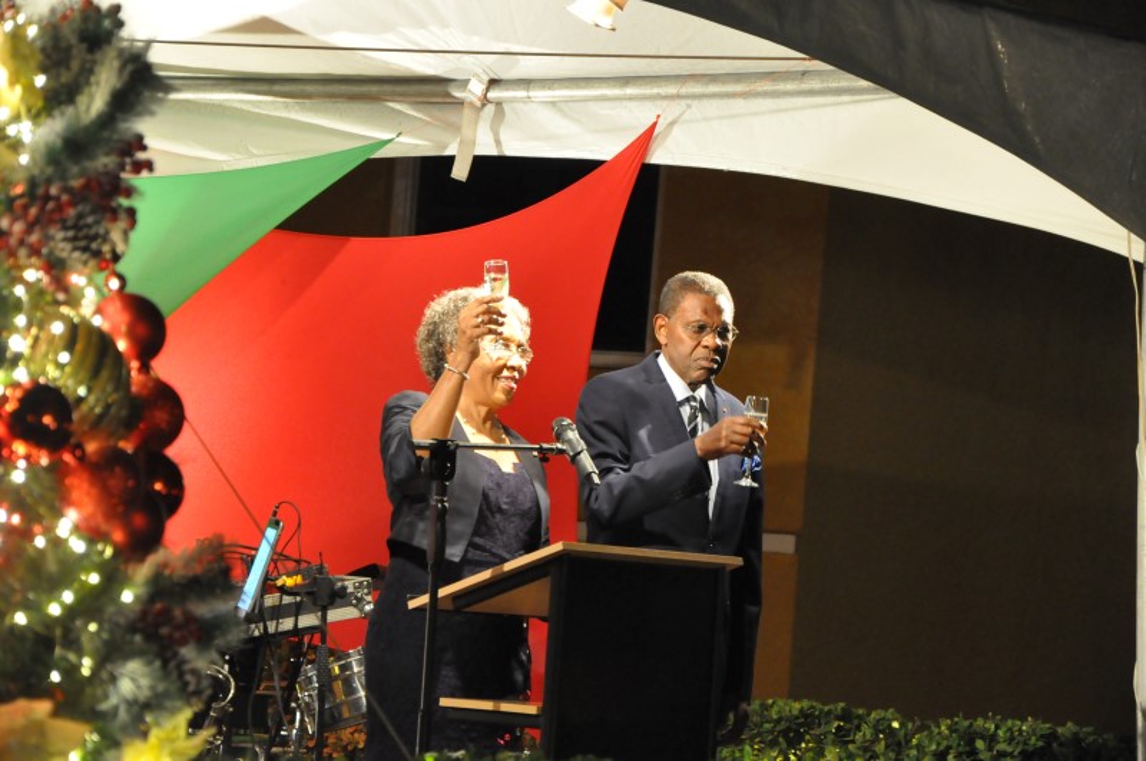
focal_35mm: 128
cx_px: 573
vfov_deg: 10.7
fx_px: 4053
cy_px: 380
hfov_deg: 16.1
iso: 3200
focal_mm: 85
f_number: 5.6
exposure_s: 1/15
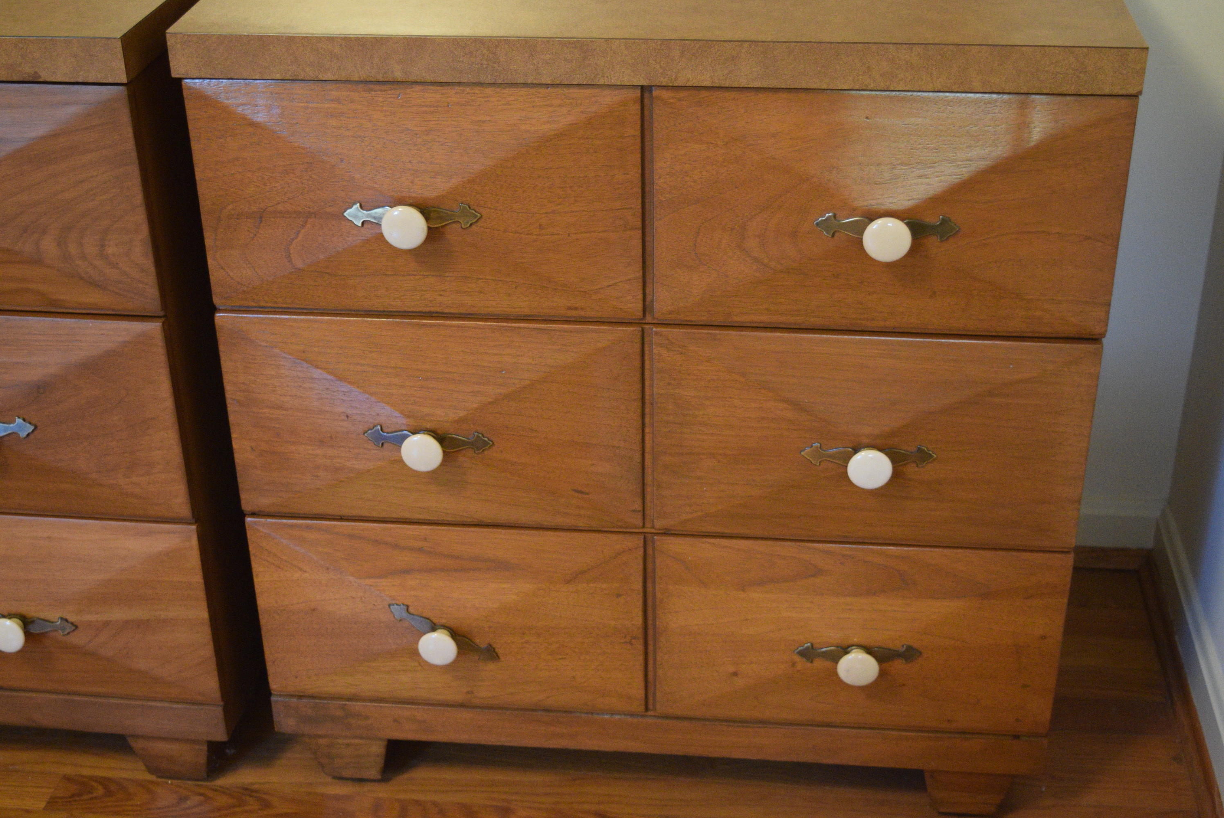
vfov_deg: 26.5
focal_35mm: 51
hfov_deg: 38.9
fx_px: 1735
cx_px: 612
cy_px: 409
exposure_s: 1/60
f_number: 4.5
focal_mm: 34
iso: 4000
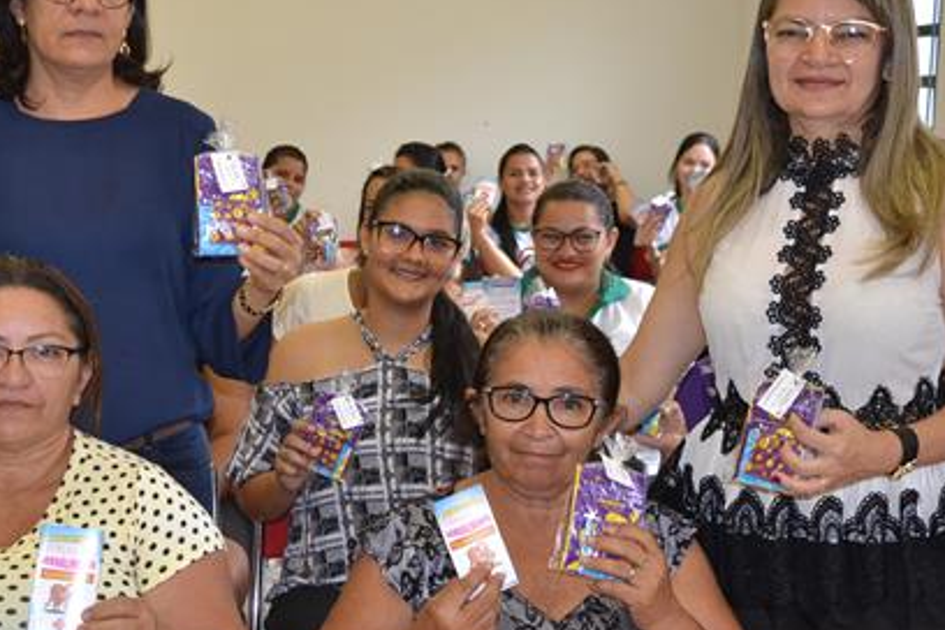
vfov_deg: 23.1
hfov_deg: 33.6
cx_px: 287
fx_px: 1543
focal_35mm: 59
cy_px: 300
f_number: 4
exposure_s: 1/125
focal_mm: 25
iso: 800
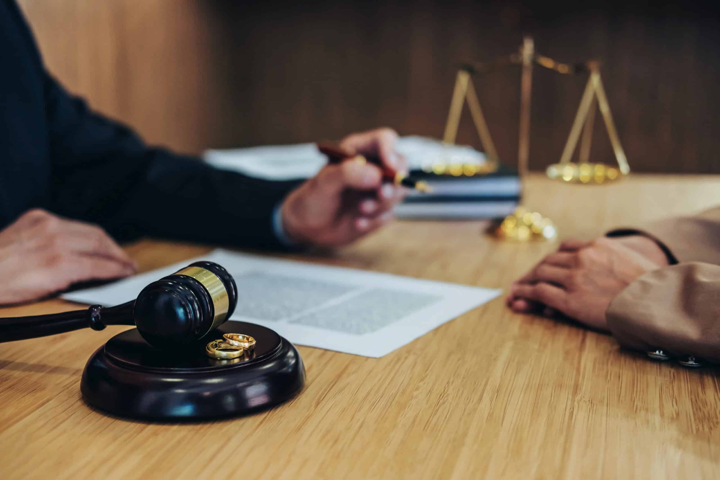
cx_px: 360
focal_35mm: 53
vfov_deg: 25.5
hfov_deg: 37.5
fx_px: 1060
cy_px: 240
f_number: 2
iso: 500
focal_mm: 35
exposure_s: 1/80
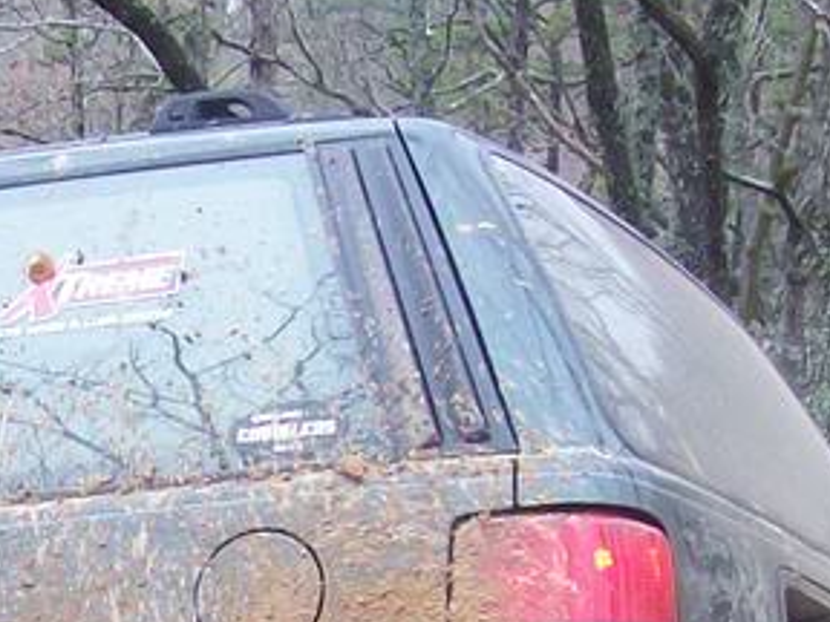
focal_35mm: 128
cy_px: 981
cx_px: -259
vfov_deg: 11.1
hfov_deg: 14.7
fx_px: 3069
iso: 80
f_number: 2.7
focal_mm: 6
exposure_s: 1/184
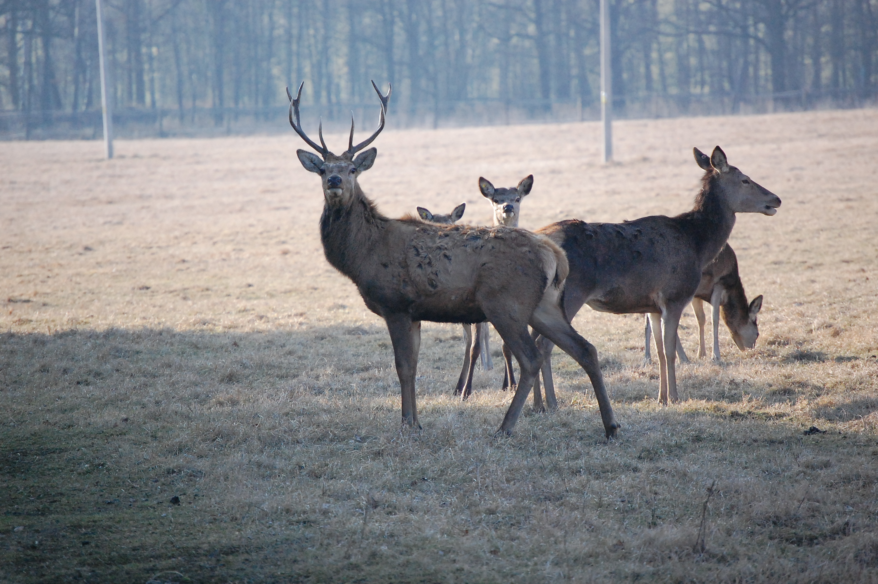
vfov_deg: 4.6
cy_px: 292
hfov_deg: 6.9
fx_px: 7310
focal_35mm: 300
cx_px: 439
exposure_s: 1/1600
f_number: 6.3
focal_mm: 200
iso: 1600
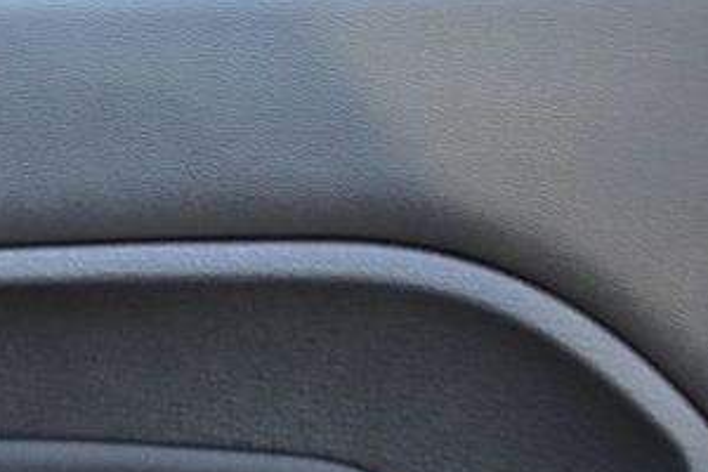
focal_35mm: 133
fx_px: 2615
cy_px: 663
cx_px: -123
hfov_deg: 14.9
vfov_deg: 10.0
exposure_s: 1/6
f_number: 4
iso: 1600
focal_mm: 26
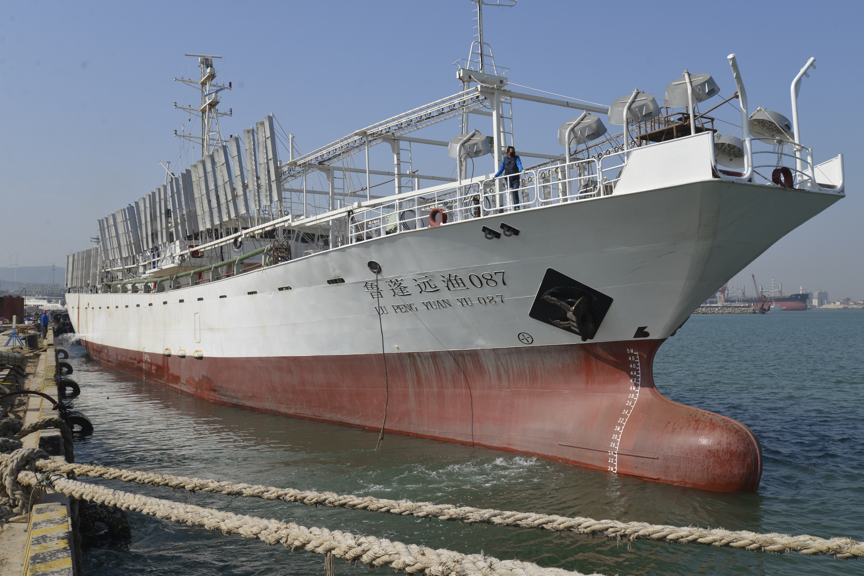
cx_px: 442
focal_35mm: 33
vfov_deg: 40.0
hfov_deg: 57.2
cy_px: 282
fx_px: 792
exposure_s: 1/320
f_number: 9
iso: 100
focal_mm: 32
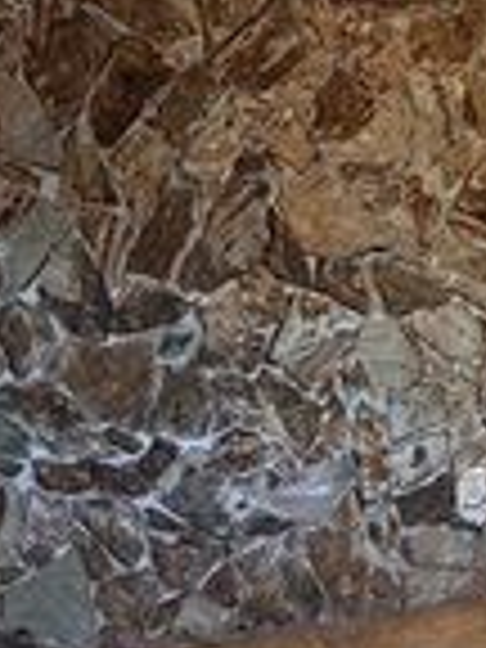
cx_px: 518
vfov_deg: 29.6
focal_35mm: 65
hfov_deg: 21.6
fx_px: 1217
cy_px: 443
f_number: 2.2
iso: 800
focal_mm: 2.22
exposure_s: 1/60
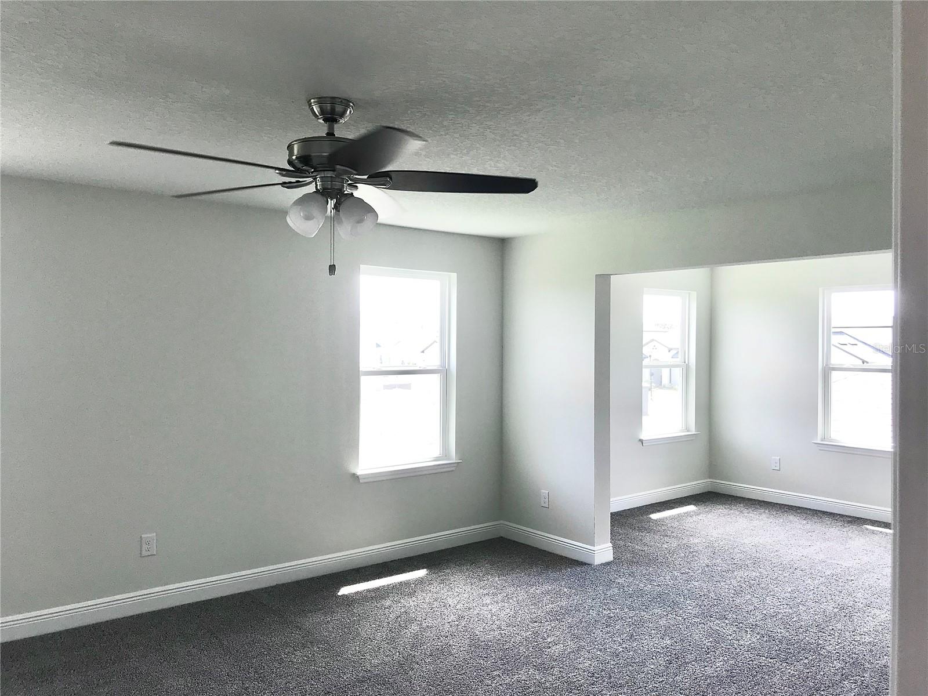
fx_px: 751
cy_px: 348
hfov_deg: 63.4
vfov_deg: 49.7
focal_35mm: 28
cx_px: 464
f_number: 1.8
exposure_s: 1/122
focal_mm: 3.99
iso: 20
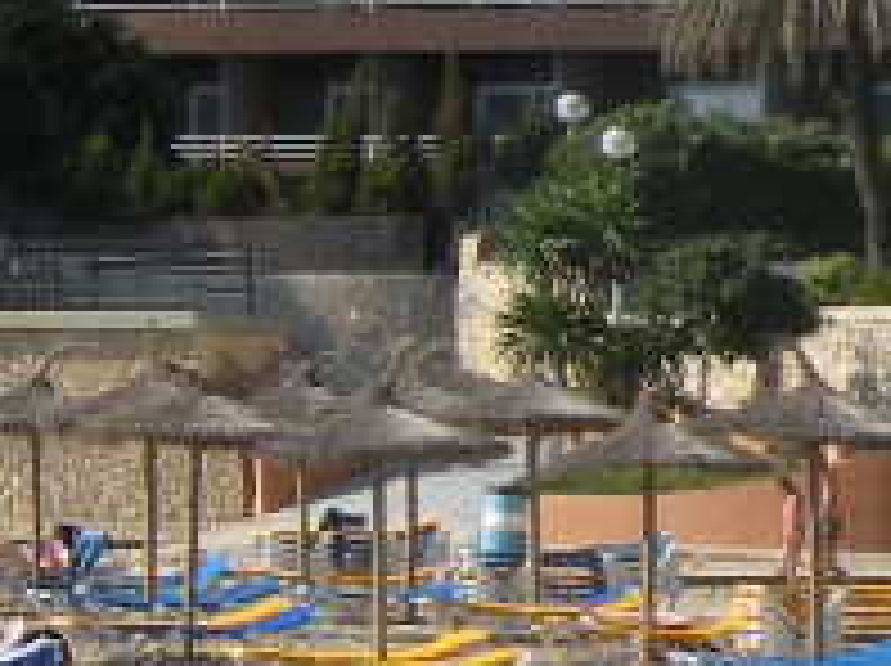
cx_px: -1809
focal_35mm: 272
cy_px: -189
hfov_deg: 6.6
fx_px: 6993
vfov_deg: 5.4
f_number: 6.3
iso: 64
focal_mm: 7.4
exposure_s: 1/283
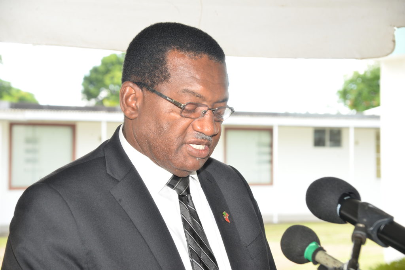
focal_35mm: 98
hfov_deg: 20.8
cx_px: 202
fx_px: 1103
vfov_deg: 14.0
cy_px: 135
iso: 400
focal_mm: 98
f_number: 16
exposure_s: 1/60
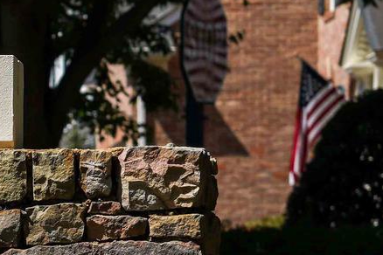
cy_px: 377
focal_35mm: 234
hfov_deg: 8.4
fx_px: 2489
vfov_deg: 5.8
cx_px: -375
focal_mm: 50
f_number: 5
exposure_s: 1/1600
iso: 200
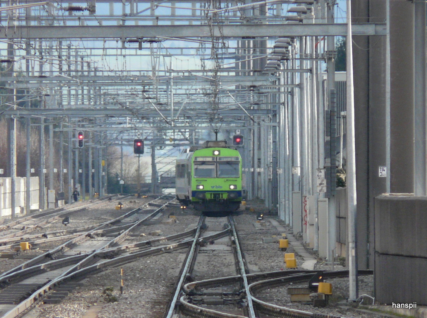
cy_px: 159
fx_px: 6199
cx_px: 214
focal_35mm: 504
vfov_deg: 2.9
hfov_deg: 3.9
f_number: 4.2
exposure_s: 1/320
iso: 200
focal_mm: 82.8
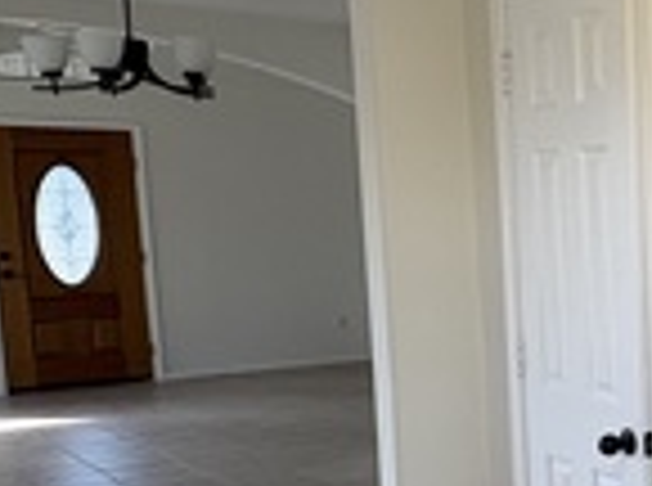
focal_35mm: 62
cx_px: 1052
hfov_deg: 23.1
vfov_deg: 23.4
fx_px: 1165
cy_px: 342
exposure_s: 1/120
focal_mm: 2.22
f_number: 2.2
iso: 80
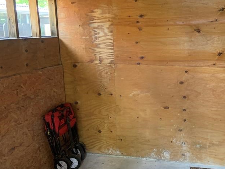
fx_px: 279
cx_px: 161
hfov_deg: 42.8
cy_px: 95
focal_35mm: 43
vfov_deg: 33.5
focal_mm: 4.25
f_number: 1.8
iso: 320
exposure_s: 1/60
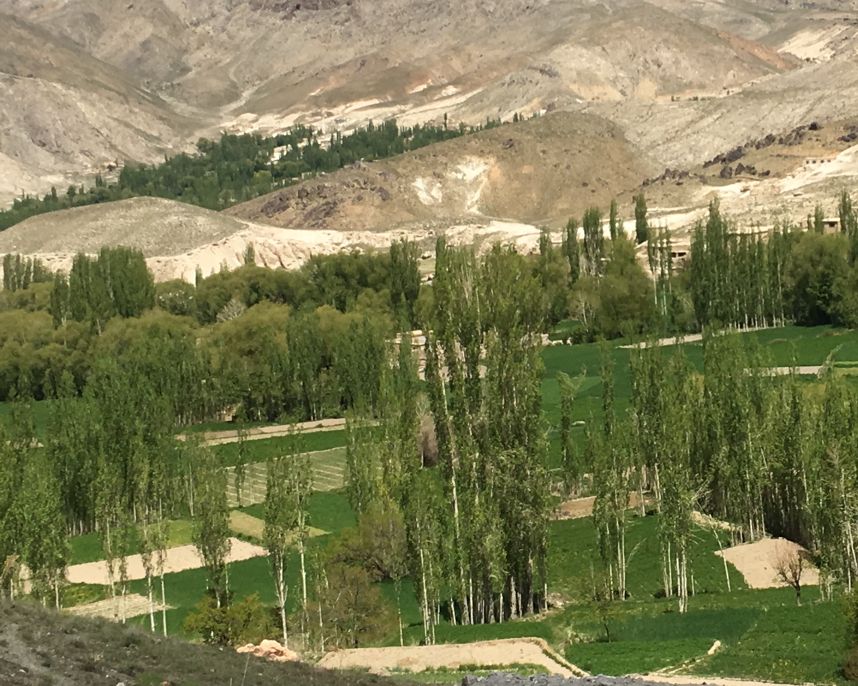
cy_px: 214
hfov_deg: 23.3
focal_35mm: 80
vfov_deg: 19.1
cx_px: 756
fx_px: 2031
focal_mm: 4.15
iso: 25
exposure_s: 1/1923
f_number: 2.2
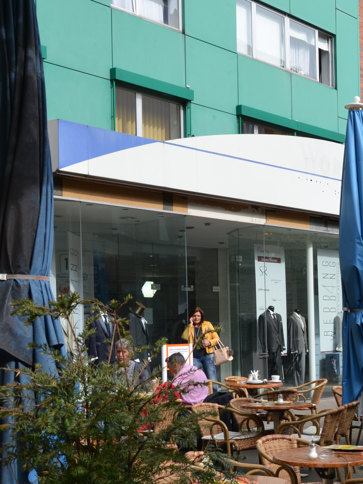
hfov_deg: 20.8
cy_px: 331
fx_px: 924
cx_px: 430
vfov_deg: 29.1
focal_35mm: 66
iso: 200
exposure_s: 1/250
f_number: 8
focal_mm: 21
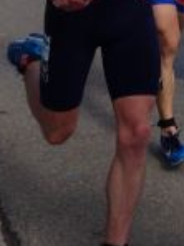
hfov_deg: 11.6
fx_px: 843
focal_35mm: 119
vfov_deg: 16.5
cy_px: 64
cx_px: 318
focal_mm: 4.12
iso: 50
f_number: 2.4
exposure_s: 1/889
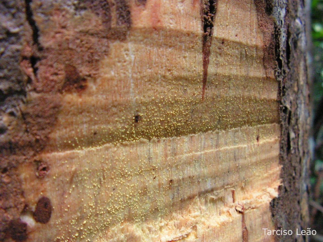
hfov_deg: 51.4
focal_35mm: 36
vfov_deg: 39.7
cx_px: 162
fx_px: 336
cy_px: 121
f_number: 3.2
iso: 400
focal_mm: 6
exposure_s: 1/100
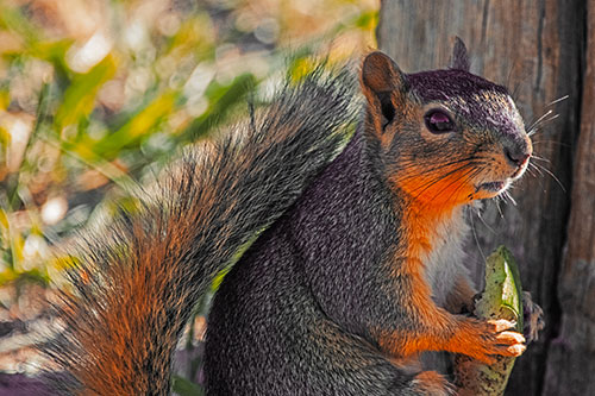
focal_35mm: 1100
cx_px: 298
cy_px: 198
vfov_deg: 1.2
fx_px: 18174
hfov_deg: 1.9
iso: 3200
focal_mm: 1100
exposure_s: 1/1000
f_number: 13
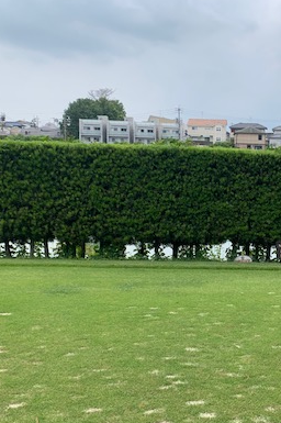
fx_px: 528
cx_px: 256
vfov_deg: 43.5
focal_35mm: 45
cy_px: 241
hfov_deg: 28.6
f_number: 1.8
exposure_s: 1/1149
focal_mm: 4.25
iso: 25
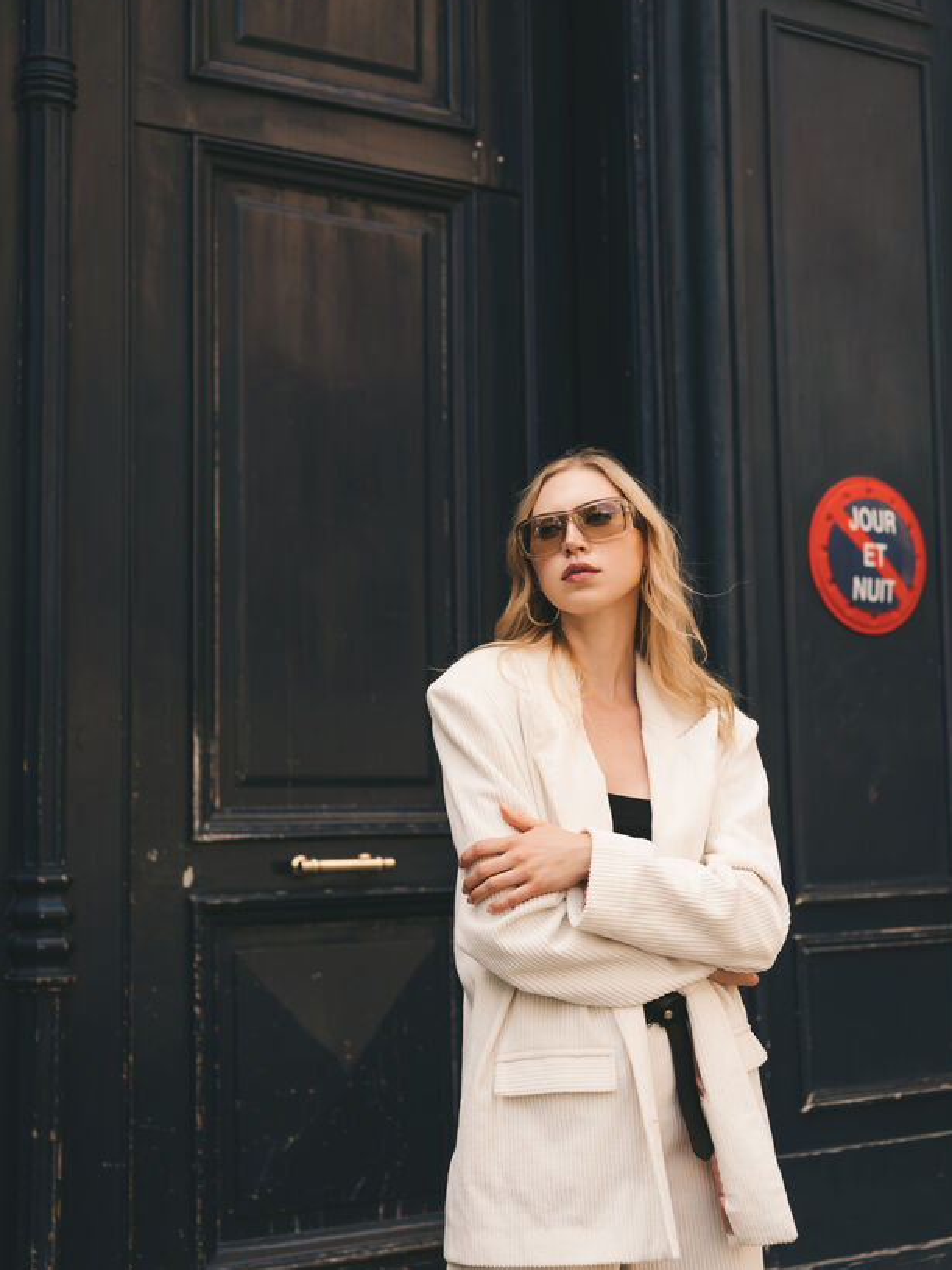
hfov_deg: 27.0
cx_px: 513
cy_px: 616
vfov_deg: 35.5
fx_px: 1981
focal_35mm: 54
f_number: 4
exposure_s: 1/250
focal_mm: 63
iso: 160
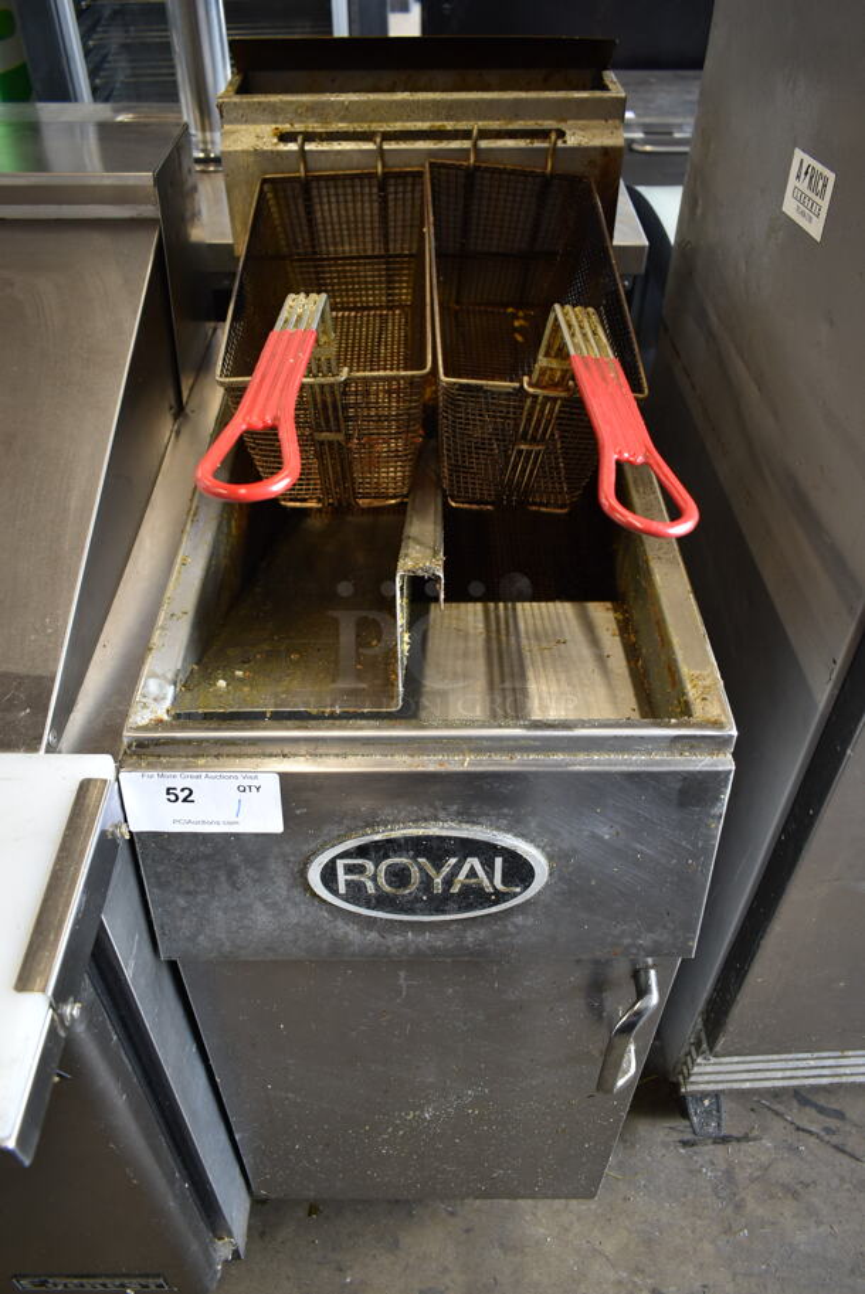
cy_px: 647
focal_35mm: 27
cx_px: 432
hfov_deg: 48.0
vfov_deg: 67.3
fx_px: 972
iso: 280
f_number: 3.5
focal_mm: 18
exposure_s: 1/30
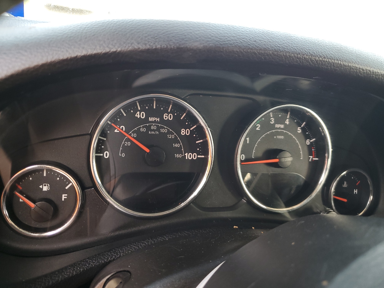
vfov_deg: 53.1
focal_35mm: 26
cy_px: 144
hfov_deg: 67.3
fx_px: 288
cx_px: 192
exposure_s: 1/60.2
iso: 61
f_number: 1.5
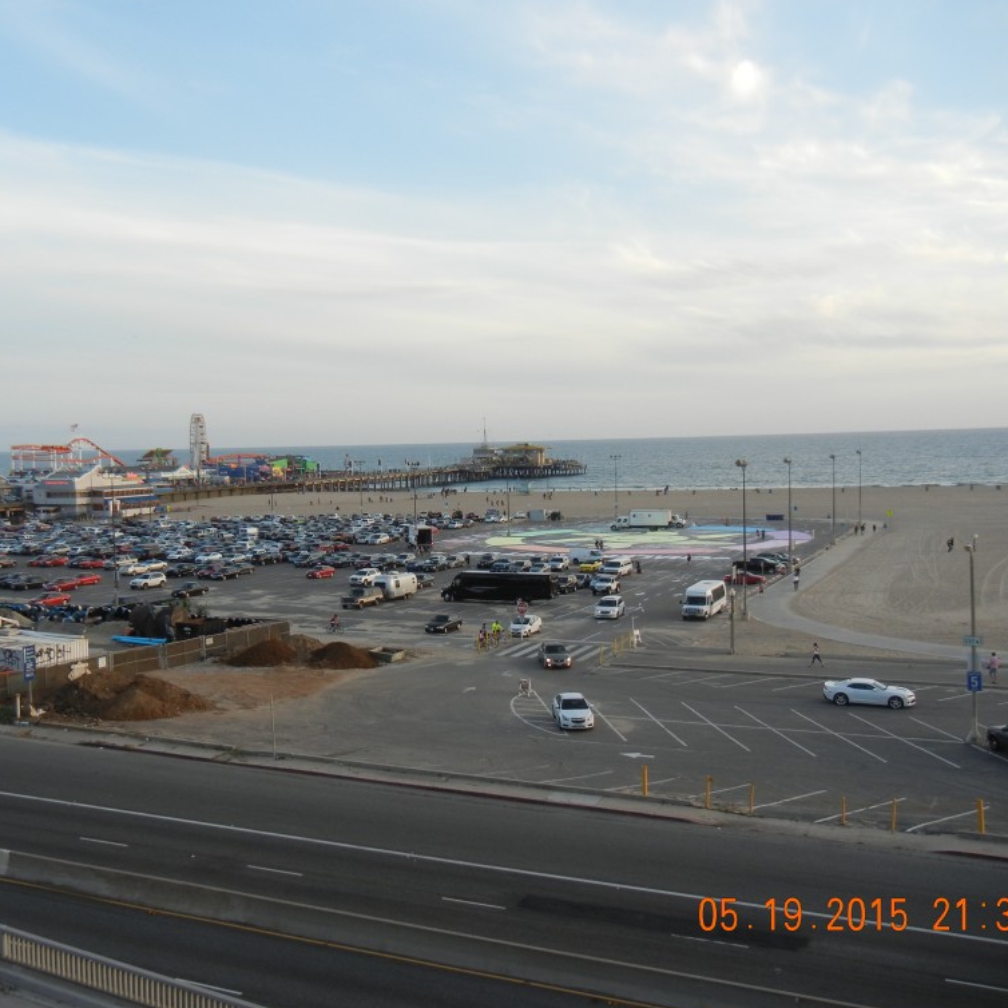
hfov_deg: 45.9
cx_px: 434
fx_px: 1186
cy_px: 508
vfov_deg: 46.0
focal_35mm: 36
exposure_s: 1/250
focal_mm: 5.4
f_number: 3.5
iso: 160
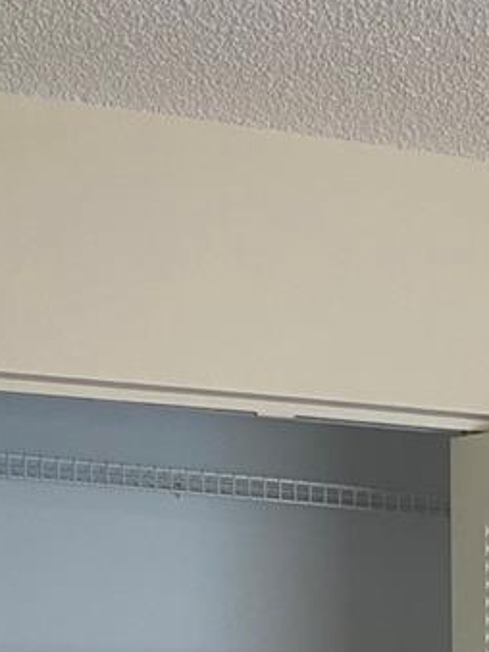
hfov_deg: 15.3
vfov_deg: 18.4
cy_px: 1033
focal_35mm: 92
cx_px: 626
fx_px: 1734
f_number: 1.8
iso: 250
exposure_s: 1/60
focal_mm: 4.25
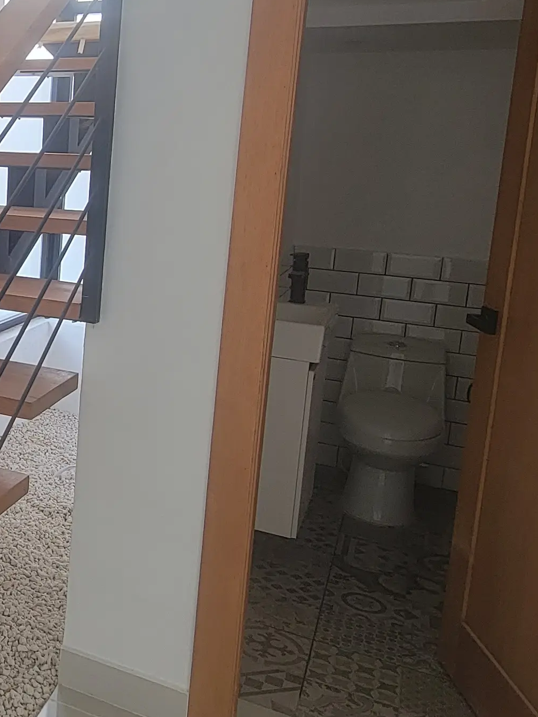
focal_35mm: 39
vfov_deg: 47.4
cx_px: -155
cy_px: 269
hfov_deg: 29.8
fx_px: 808
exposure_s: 1/168
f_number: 2.2
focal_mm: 2.2
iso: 50
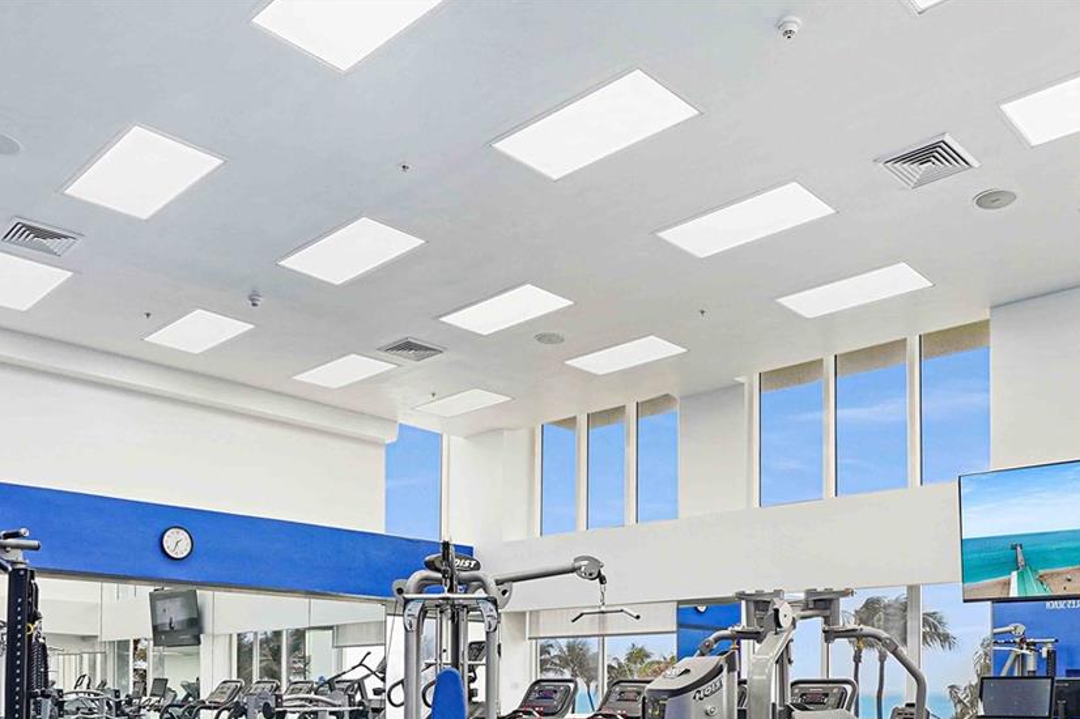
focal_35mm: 31
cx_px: 586
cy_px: 693
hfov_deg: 60.2
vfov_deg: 38.3
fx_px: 930
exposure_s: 1/160
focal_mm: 16
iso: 500
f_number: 4.5
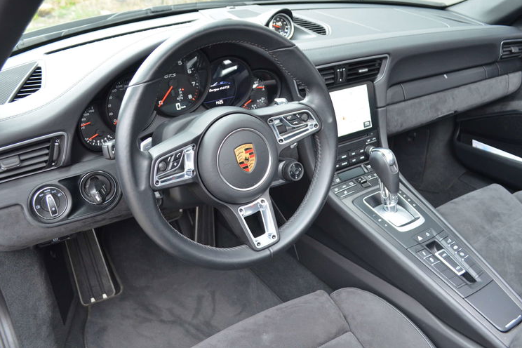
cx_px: 262
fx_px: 493
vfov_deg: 38.9
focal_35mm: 34
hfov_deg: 55.8
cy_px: 170
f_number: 4
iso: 800
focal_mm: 22
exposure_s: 1/60
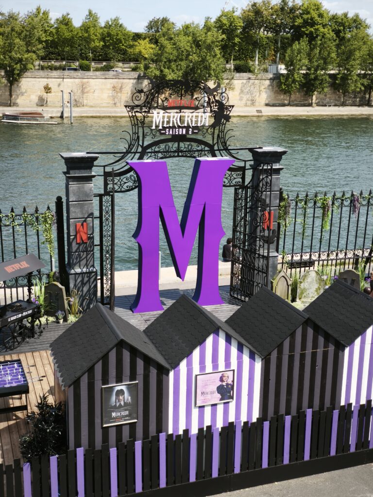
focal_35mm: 50
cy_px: 248
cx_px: 186
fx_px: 718
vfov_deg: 38.2
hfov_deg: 29.1
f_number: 1.9
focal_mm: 7.1
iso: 125
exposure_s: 1/1332
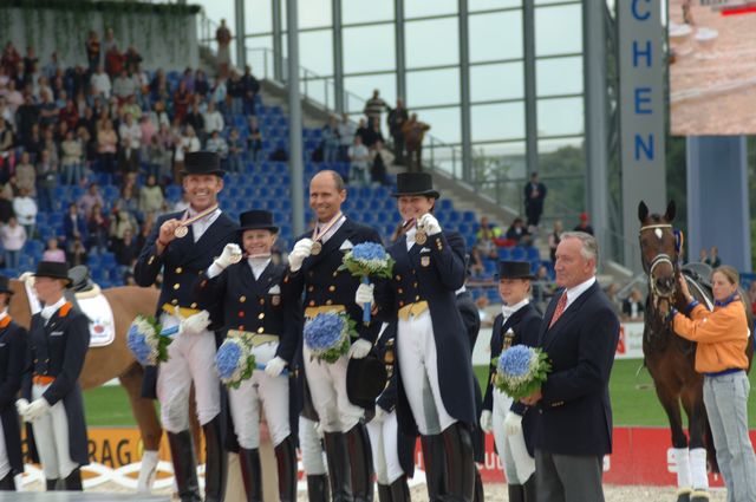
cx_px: 378
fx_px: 4247
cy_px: 251
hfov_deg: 10.2
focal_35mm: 202
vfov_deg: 6.8
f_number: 5.6
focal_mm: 135
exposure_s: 1/250
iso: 200
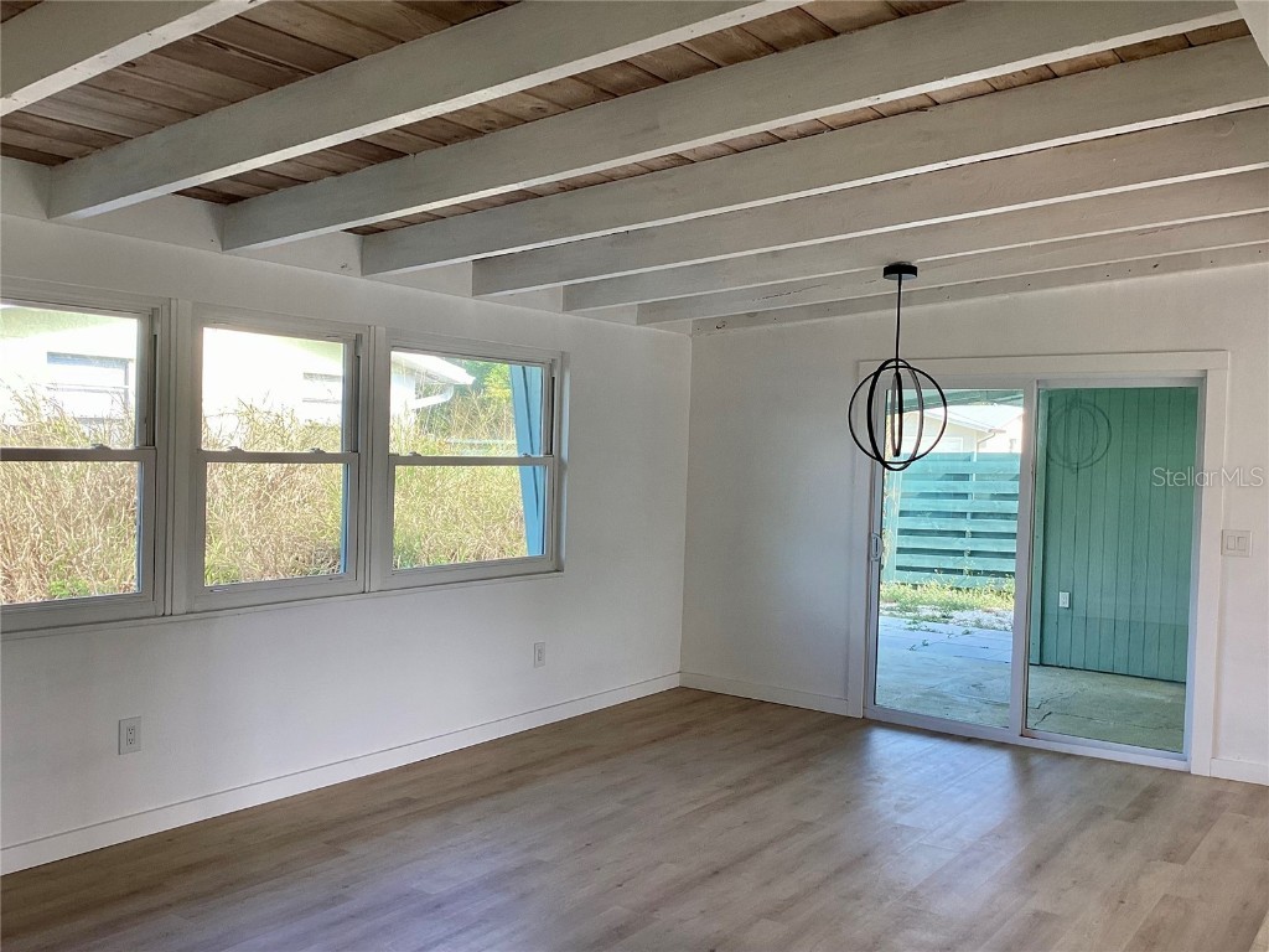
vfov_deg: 45.4
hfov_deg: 58.4
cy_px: 476
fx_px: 1136
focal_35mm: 31
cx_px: 634
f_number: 2.4
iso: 40
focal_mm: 3.3
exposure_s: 1/120
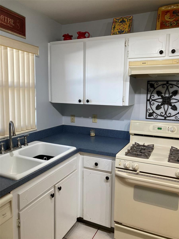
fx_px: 193
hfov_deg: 49.7
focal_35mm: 28
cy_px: 120
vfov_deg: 63.4
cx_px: 90
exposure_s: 1/60
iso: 64
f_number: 1.8
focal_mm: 3.99
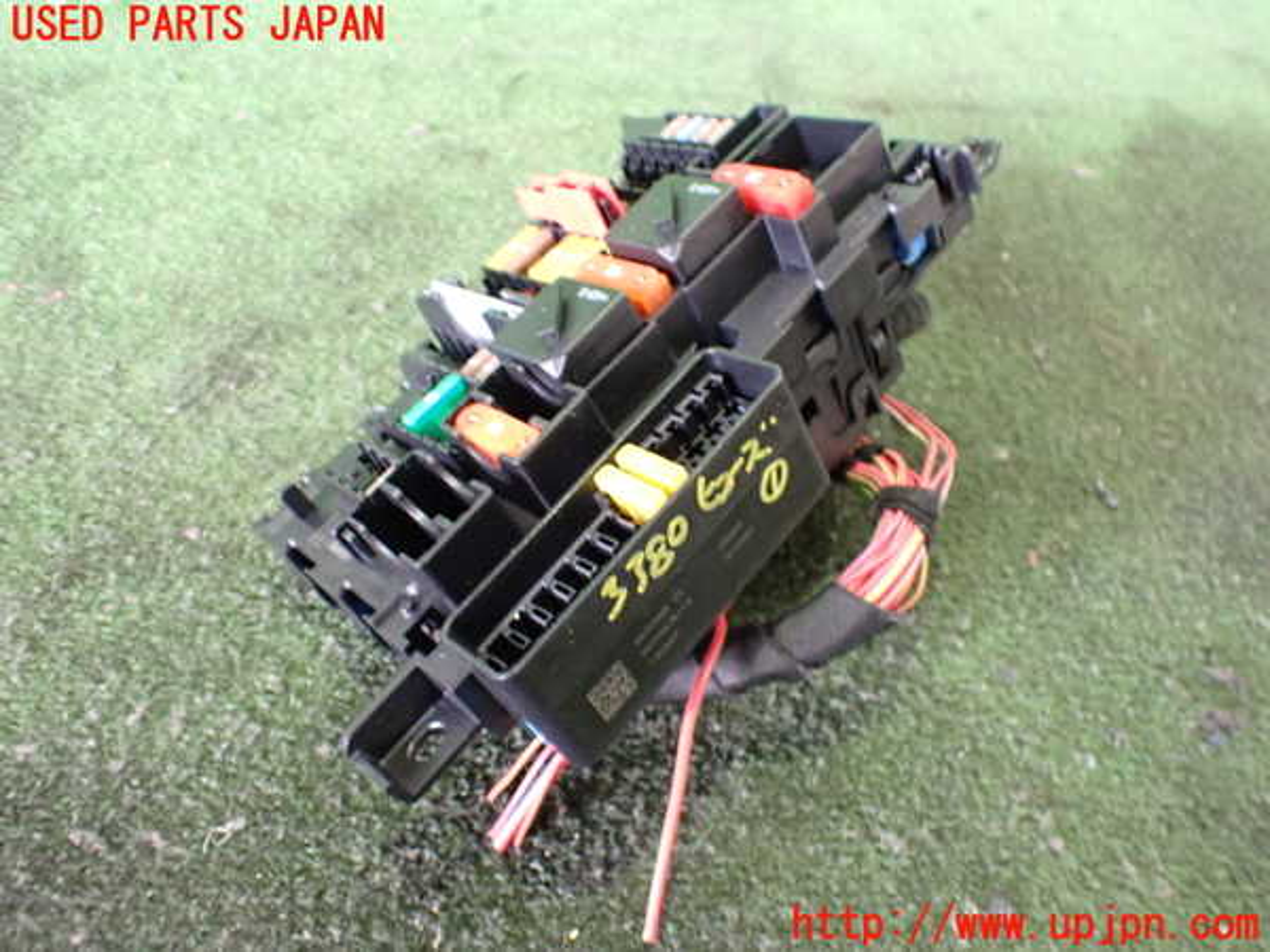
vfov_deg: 46.8
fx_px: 1101
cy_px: 476
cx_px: 635
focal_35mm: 30
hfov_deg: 60.0
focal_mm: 5.4
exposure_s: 1/30
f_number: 2.3
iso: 800
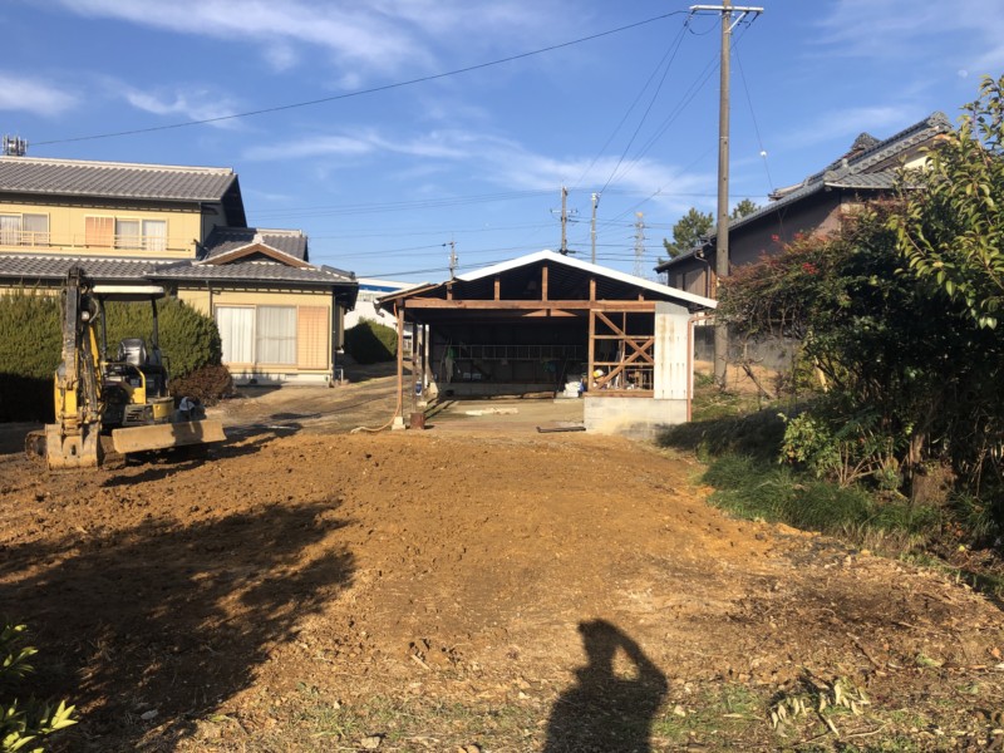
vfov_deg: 49.7
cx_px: 502
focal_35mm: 28
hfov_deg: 63.4
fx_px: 812
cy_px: 376
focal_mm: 3.99
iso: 20
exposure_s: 1/1656
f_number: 1.8
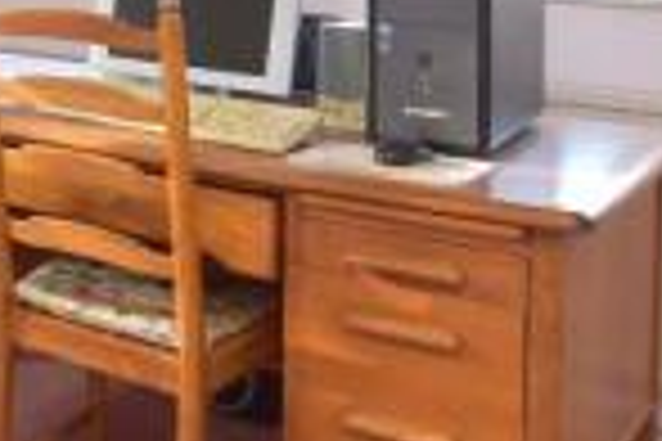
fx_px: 1232
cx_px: -326
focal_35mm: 67
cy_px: -124
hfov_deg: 23.9
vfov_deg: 18.9
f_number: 4
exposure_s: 1/30
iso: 200
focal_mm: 10
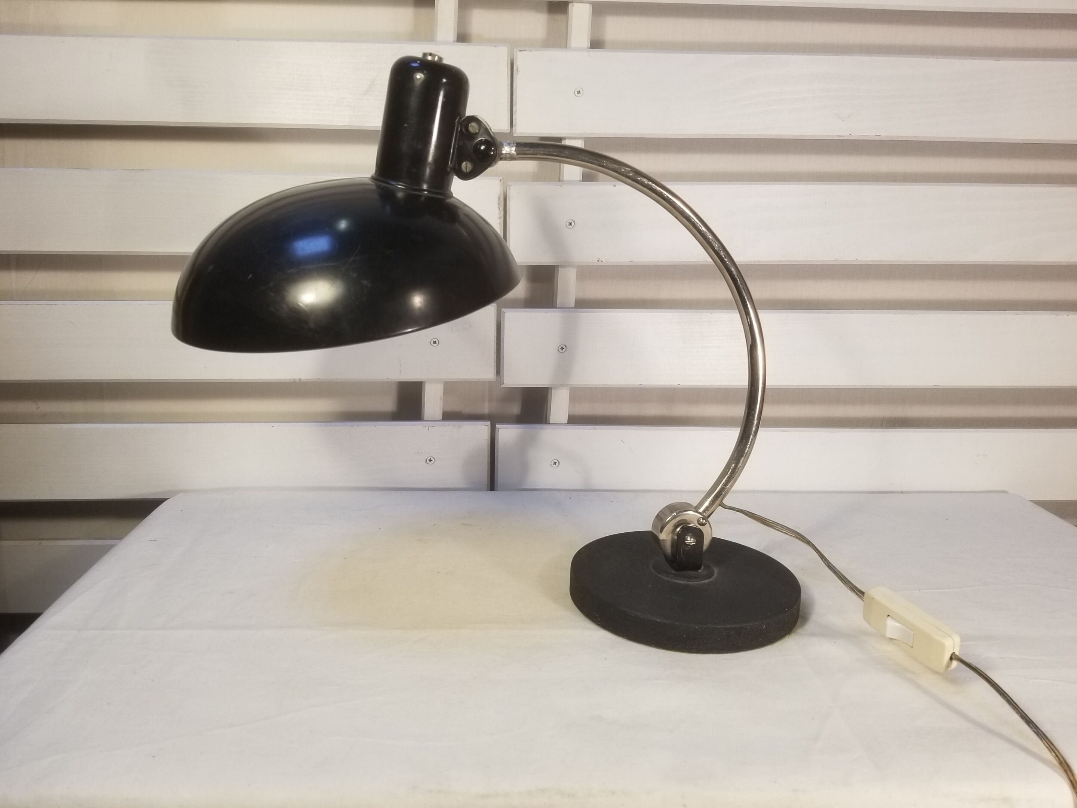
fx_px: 809
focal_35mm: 26
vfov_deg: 53.1
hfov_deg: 67.3
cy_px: 404
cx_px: 538
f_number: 1.7
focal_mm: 4.25
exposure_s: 1/100
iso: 80
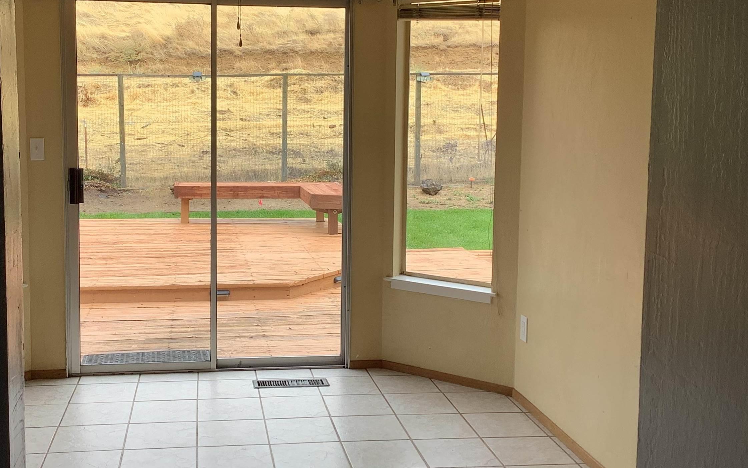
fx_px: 917
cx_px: 288
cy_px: 196
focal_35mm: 45
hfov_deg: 44.1
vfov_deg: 28.5
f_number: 2.4
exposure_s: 1/127
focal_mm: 3.3
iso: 25
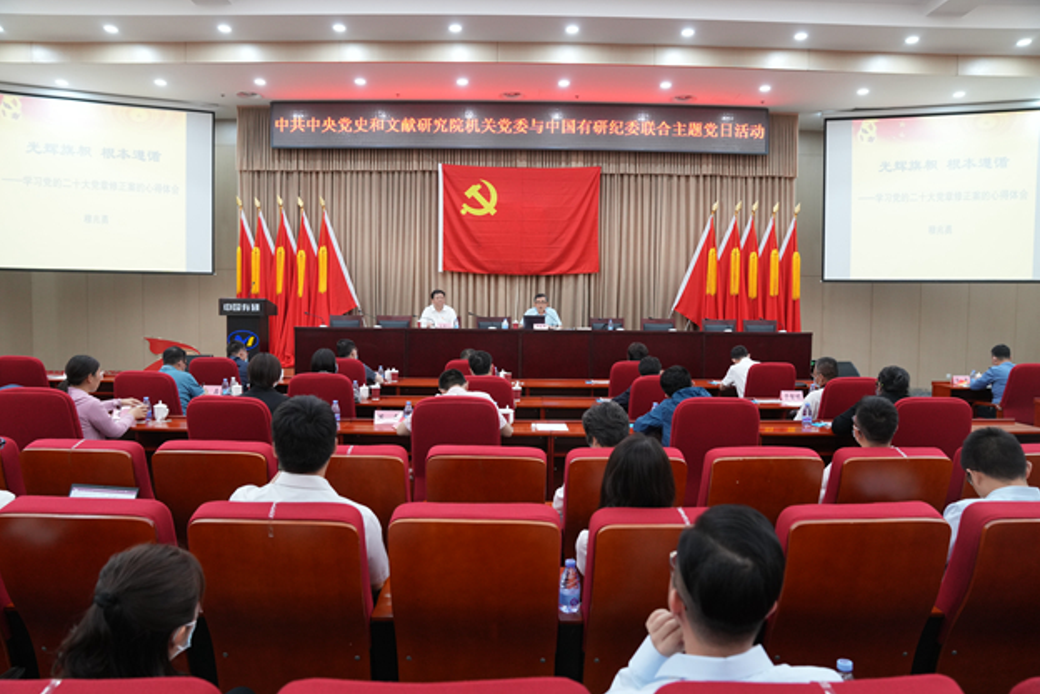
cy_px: 360
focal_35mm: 25
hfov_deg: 71.5
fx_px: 722
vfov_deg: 51.3
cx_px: 522
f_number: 3.5
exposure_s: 1/80
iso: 1600
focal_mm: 24
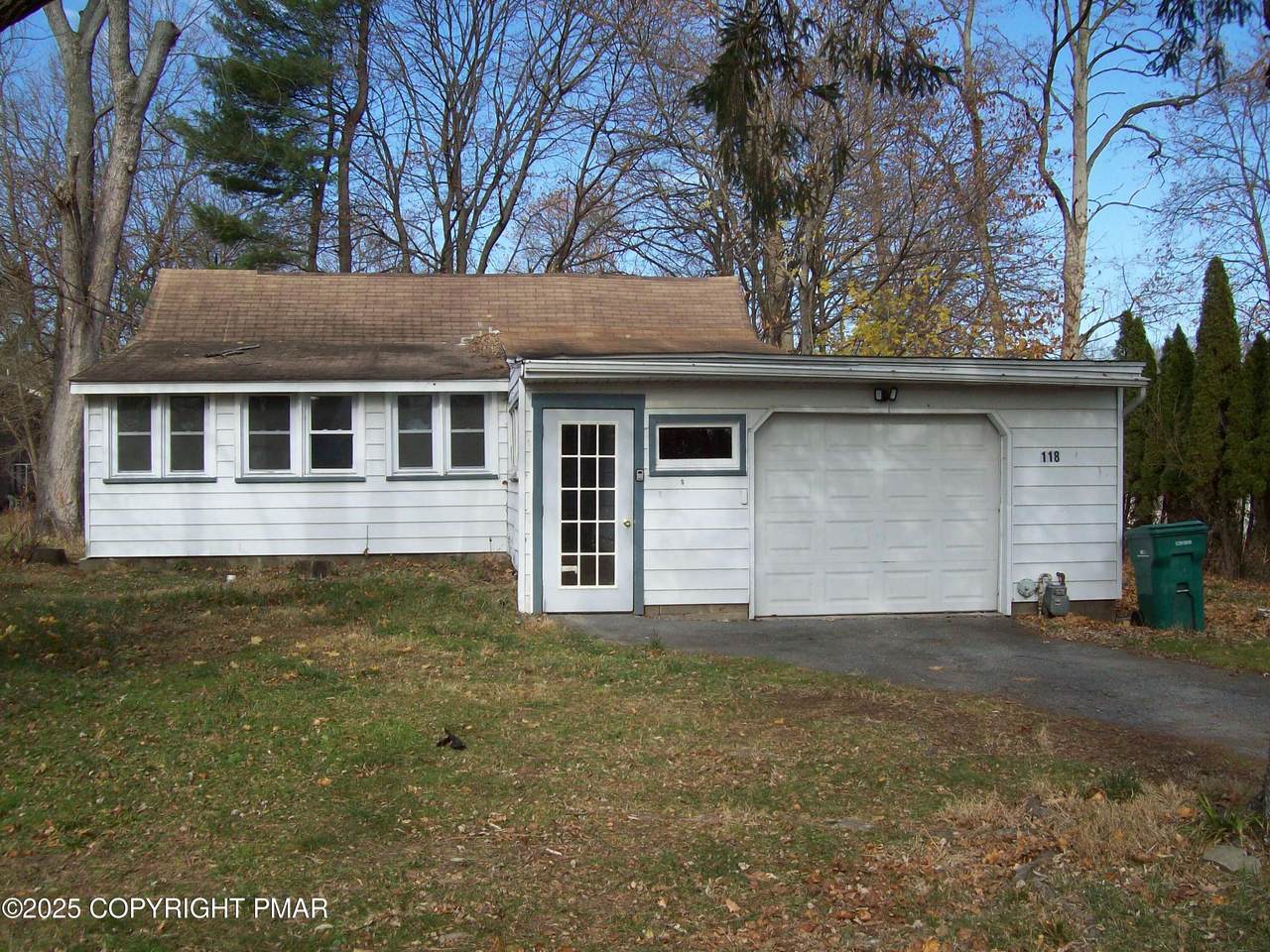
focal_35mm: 36
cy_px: 476
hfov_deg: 51.4
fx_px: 1321
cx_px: 635
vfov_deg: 39.7
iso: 80
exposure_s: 1/281
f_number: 4.8
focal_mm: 6
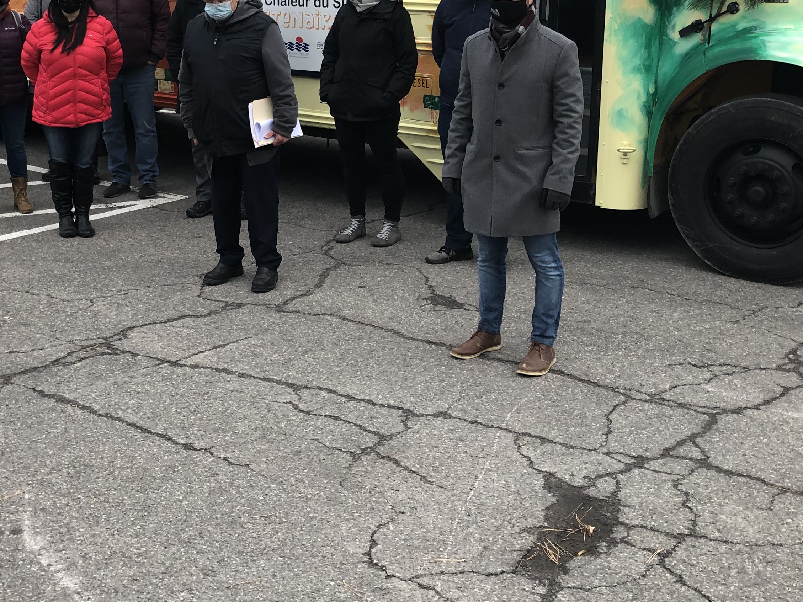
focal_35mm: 50
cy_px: 164
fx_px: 1160
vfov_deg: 28.7
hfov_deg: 38.1
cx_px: 329
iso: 20
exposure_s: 1/40
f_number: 1.8
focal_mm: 3.99
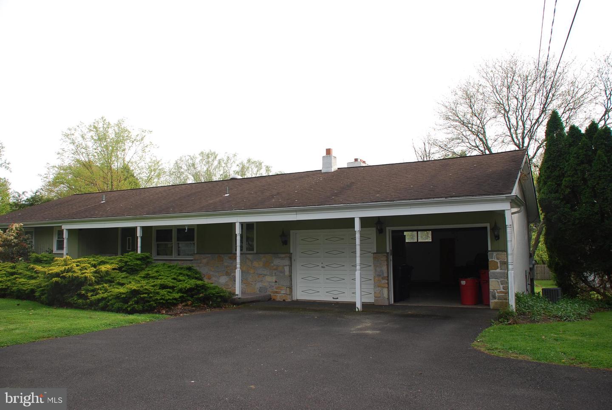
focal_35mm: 30
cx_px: 306
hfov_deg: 61.8
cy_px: 205
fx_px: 511
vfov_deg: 43.8
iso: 100
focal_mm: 20
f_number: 5.6
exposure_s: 1/200
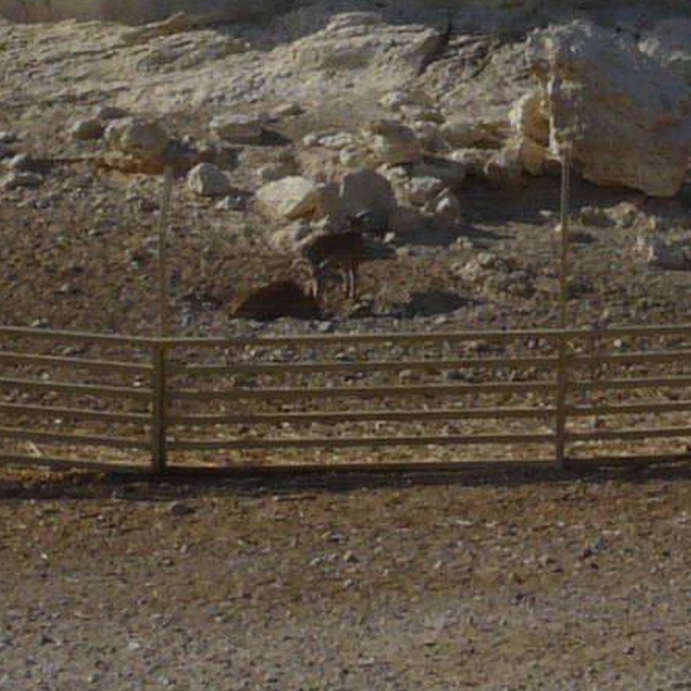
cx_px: 722
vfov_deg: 8.7
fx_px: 4449
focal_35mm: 197
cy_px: -234
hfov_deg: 8.8
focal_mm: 6.4
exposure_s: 1/400
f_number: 8
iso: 100
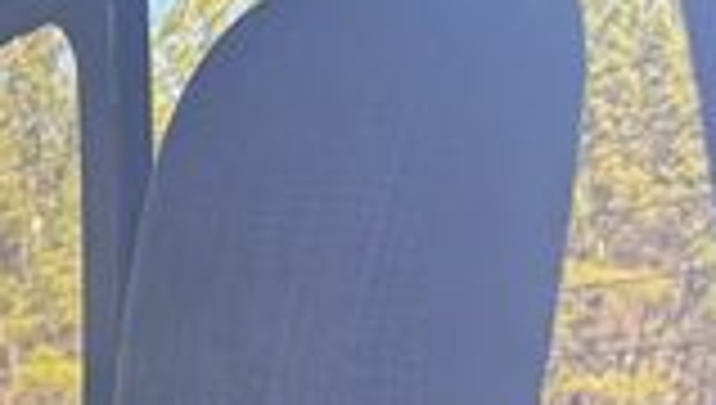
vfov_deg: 9.9
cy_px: 1040
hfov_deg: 16.8
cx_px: -581
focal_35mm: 105
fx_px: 1996
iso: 100
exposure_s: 1/145
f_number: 1.78
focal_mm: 6.76
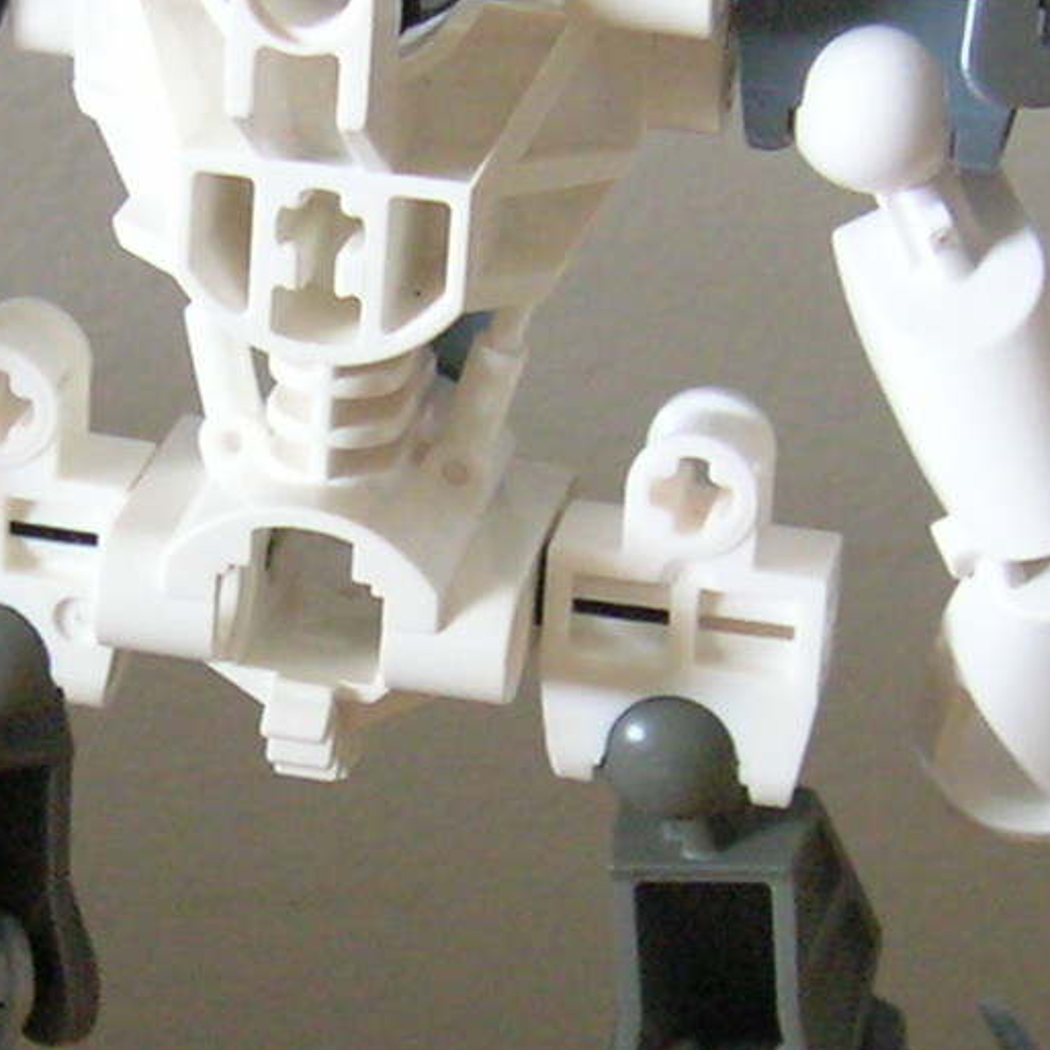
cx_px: 287
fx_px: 4599
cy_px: 620
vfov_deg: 13.0
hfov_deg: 13.0
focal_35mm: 134
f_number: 2.9
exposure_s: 1/1.3
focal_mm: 5.7
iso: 200
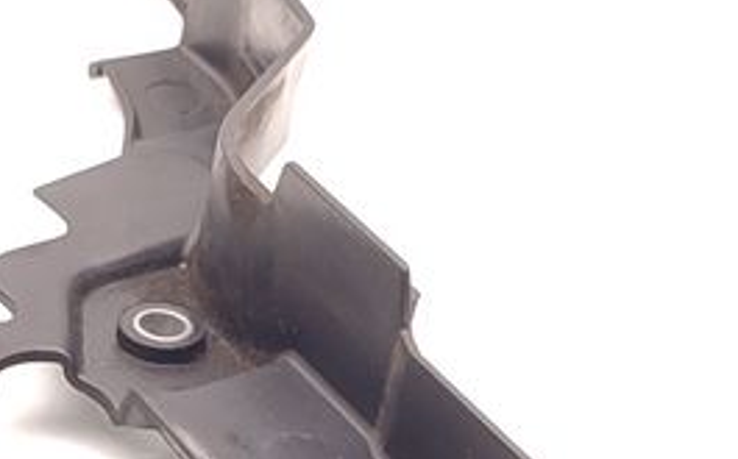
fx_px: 2471
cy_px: 601
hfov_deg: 16.5
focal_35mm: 123
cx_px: -56
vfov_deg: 10.4
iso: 200
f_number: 1.89
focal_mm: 5.89
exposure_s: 1/80
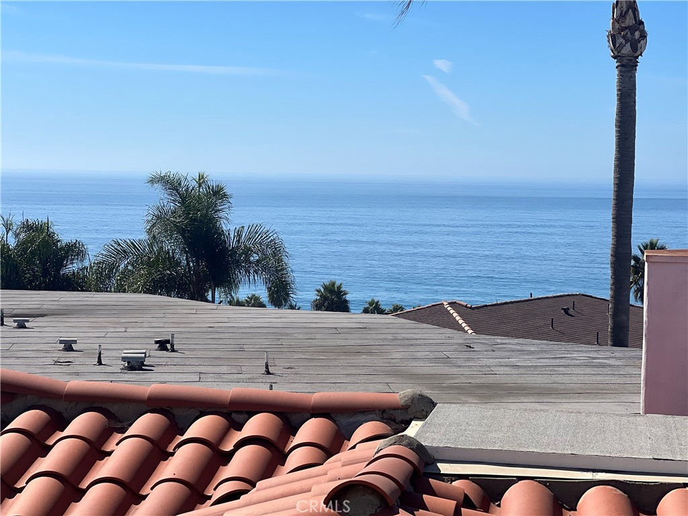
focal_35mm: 77
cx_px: 344
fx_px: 1530
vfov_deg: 19.1
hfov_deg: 25.3
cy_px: 258
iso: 32
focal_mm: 9
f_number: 2.8
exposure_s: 1/1393
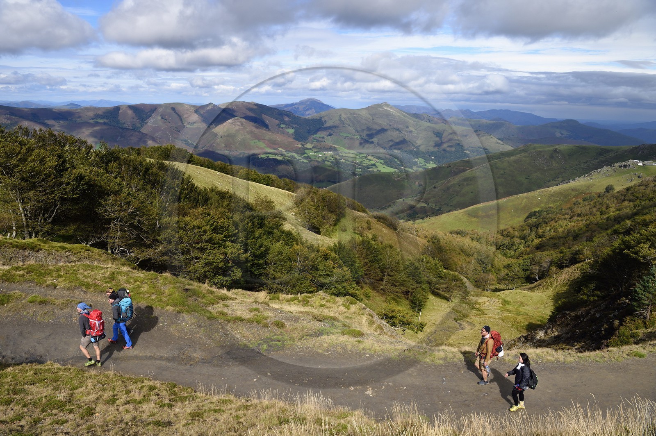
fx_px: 437
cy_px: 218
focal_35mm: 24
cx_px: 328
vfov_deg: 53.1
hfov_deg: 73.8
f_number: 13
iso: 200
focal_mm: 24
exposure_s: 1/250
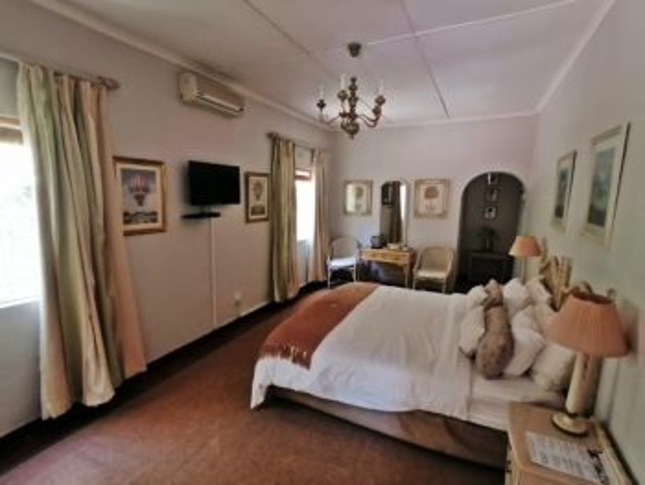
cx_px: 322
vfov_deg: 74.8
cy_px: 242
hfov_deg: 91.0
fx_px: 317
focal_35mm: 17
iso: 200
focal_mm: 1.78
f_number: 2.4
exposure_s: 1/33.3
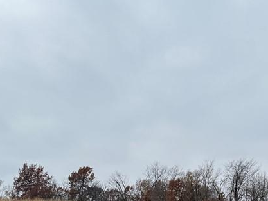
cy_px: 222
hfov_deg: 32.7
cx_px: 151
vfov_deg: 23.3
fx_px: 456
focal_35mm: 59
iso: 80
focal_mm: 6.76
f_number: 1.78
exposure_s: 1/4673
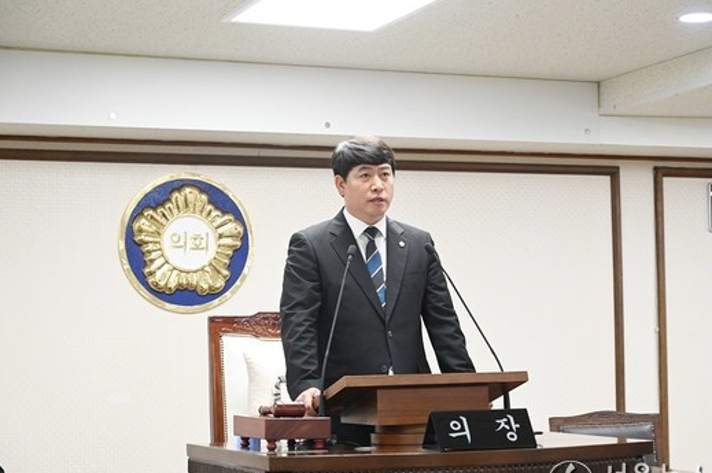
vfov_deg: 16.8
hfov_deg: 25.1
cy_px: 246
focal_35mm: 81
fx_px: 1600
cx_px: 377
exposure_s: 1/400
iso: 4000
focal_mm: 70
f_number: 4
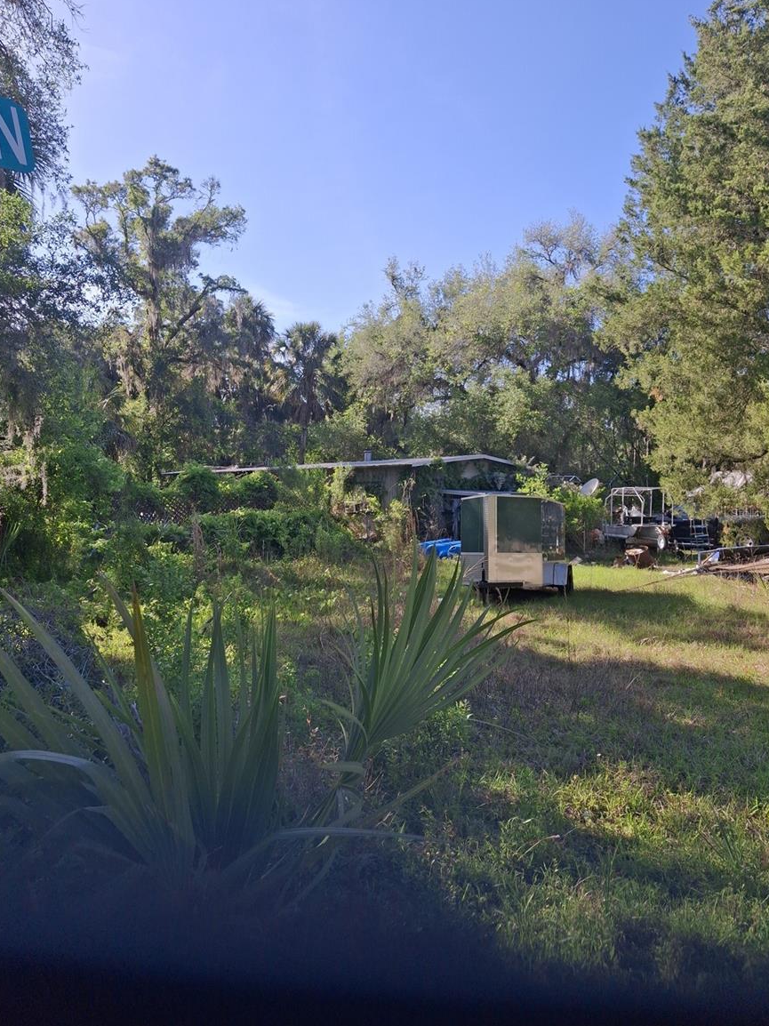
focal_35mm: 26
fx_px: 770
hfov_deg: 53.0
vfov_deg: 67.3
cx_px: 394
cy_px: 513
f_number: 1.8
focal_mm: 4.69
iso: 25
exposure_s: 1/895
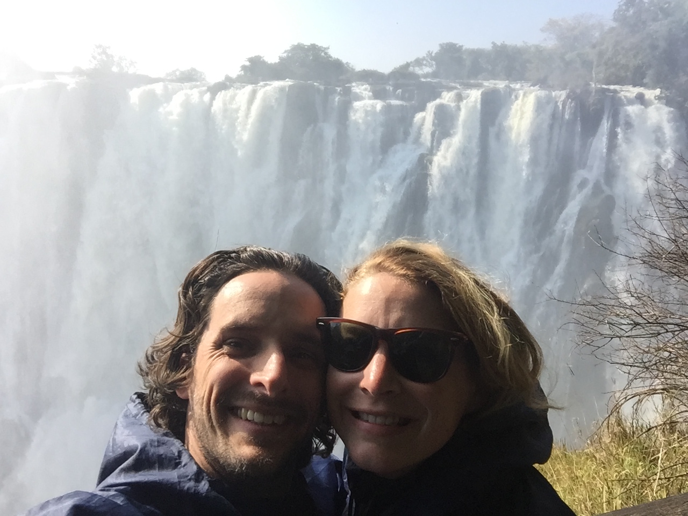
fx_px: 616
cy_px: 258
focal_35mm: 31
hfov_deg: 58.4
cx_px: 344
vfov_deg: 45.4
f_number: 2.2
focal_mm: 2.65
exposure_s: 1/794
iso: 32
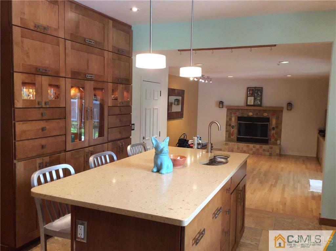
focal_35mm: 32
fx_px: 310
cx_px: 168
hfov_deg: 56.9
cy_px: 126
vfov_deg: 44.0
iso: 50
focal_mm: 3.3
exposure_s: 1/24
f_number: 2.4
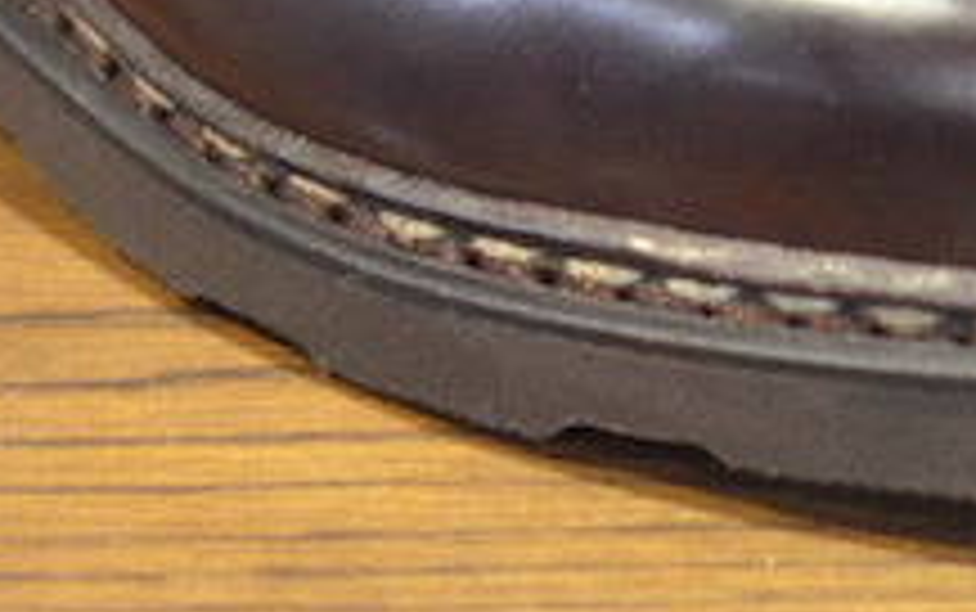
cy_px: -621
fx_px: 8412
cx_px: 1111
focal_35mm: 316
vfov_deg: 4.1
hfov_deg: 6.6
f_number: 2.8
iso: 1600
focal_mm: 50
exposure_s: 1/30
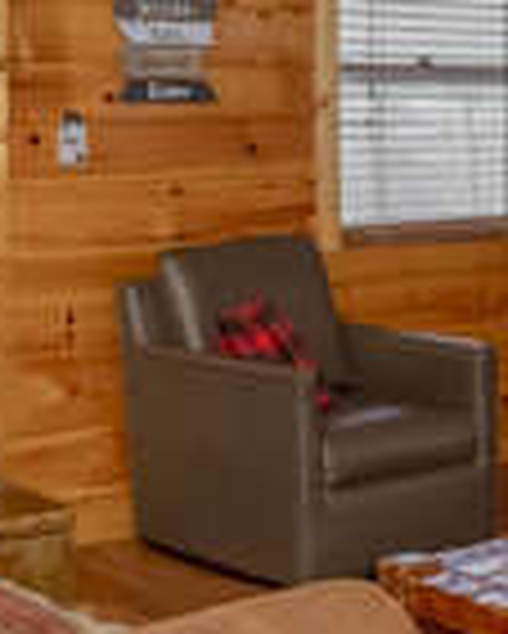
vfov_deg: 21.6
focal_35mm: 87
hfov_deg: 17.0
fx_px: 1633
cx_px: 580
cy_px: 108
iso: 2000
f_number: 8
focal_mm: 17
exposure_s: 1/40
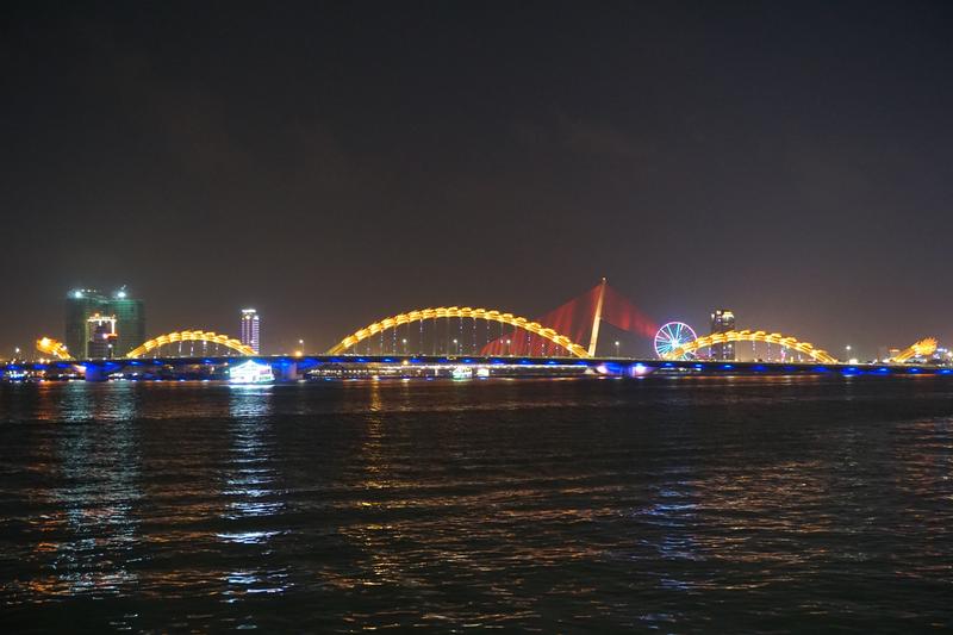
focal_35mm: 48
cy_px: 318
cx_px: 476
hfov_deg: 41.1
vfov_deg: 28.1
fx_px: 1270
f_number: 5
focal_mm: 32
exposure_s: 1/6
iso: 3200
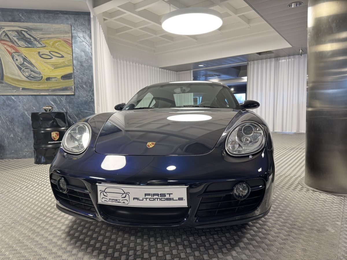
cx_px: 174
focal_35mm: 24
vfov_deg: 56.8
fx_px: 241
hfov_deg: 71.6
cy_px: 130
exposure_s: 1/50
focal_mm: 6.76
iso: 250
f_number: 1.78
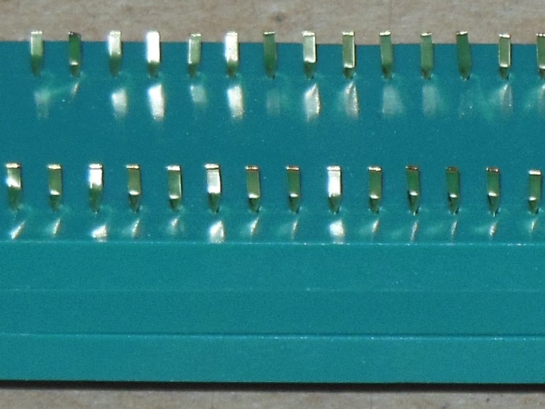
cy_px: 204
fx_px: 1748
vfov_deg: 13.3
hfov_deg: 17.7
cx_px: 272
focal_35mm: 111
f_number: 4.8
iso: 125
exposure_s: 1/60
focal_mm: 19.7
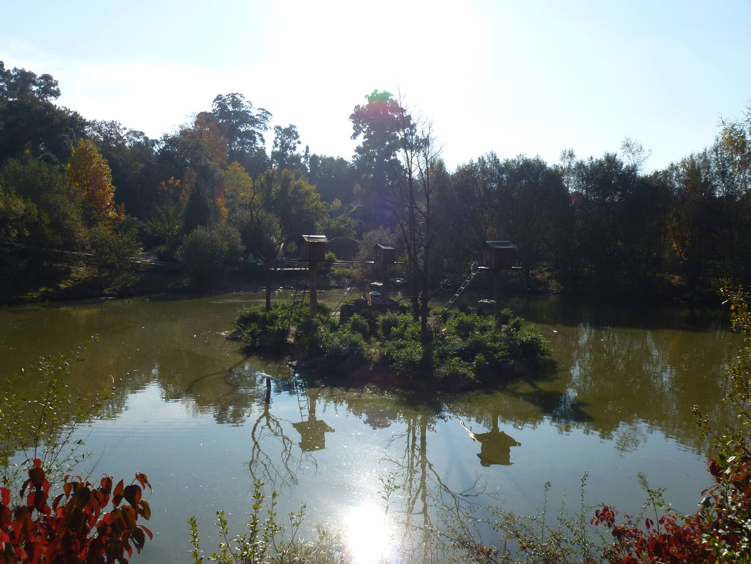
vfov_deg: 48.2
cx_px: 384
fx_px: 629
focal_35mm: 29
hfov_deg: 61.6
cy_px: 275
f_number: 4
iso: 100
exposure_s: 1/1300
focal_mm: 5
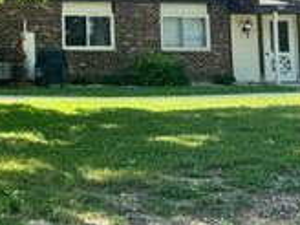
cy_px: -14
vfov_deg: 19.4
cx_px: -112
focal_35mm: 73
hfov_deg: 23.0
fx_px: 633
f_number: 1.78
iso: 80
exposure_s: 1/1456
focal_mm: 6.76
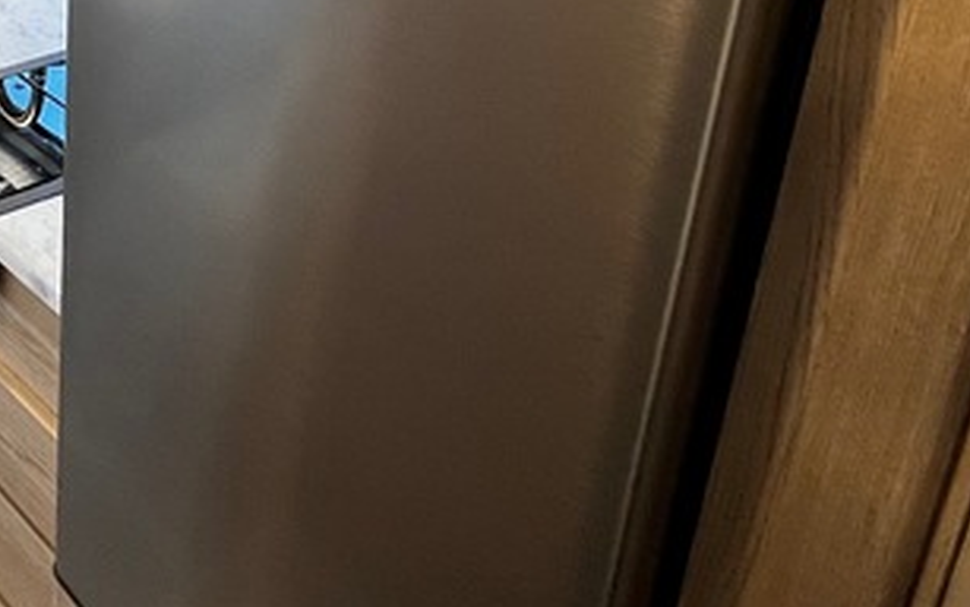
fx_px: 1216
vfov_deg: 25.6
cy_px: -89
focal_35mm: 46
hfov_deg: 39.8
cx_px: 73
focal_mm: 1.57
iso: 250
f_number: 1.8
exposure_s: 1/96
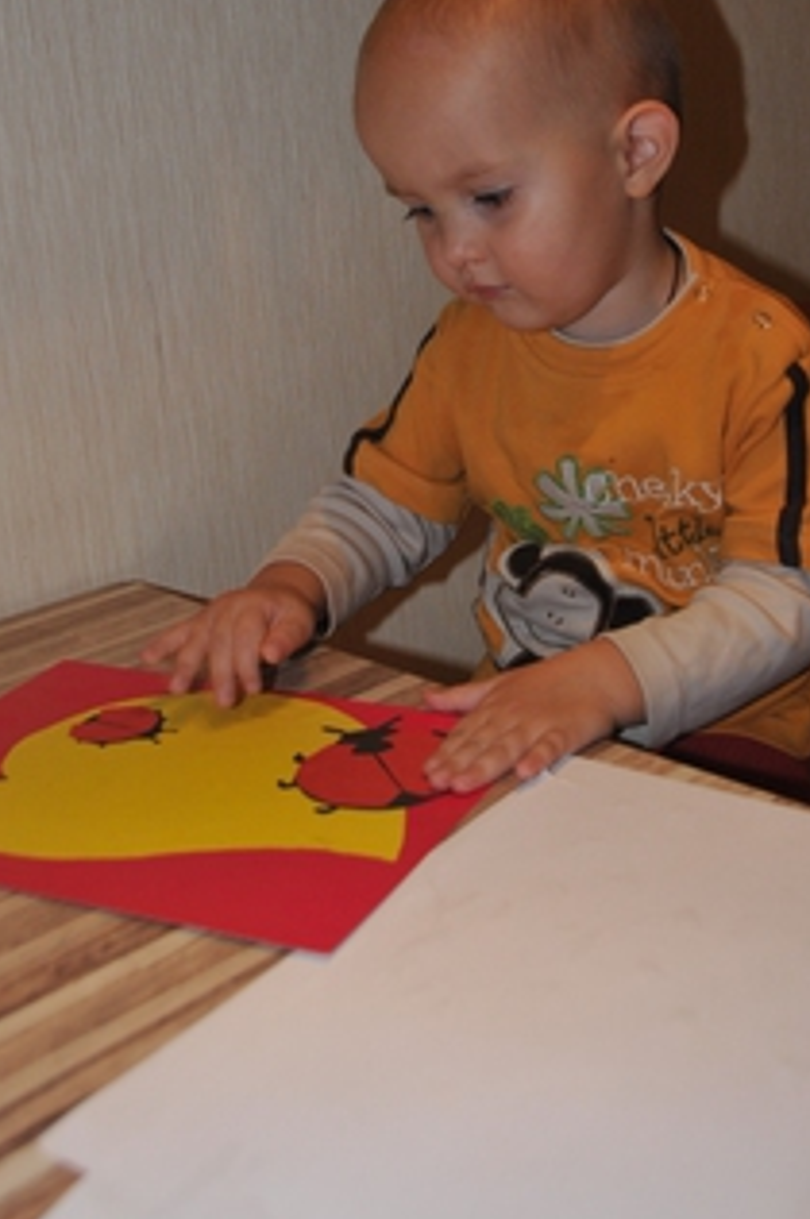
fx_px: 1590
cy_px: 401
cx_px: 484
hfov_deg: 28.5
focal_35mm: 47
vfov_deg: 41.4
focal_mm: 22
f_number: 4.5
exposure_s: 1/60
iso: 500
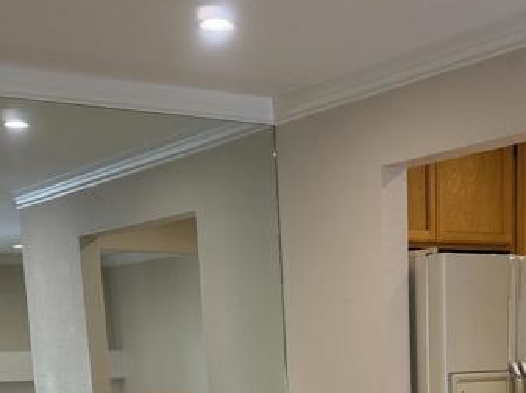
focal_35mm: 73
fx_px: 1108
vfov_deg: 18.3
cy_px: 558
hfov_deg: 26.4
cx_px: 393
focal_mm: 6.76
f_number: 1.78
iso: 160
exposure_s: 1/120
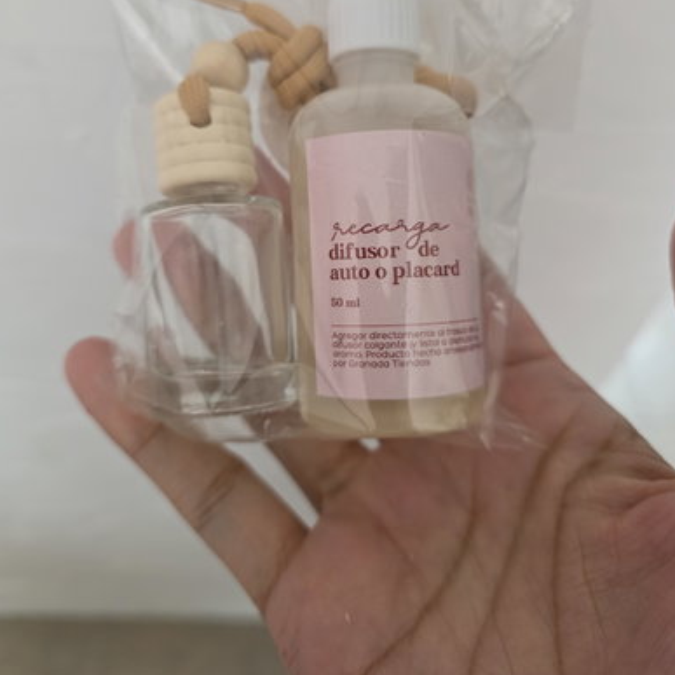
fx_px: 618
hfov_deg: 57.3
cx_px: 344
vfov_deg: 56.6
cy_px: 252
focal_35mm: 28
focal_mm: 6.3
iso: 800
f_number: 1.7
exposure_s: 1/120
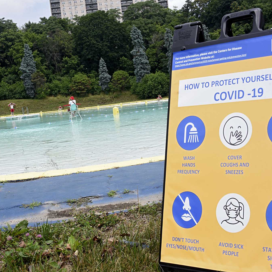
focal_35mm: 45
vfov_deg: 37.6
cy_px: 137
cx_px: 130
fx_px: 400
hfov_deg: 37.5
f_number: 11
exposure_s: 1/320
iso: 400
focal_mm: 35
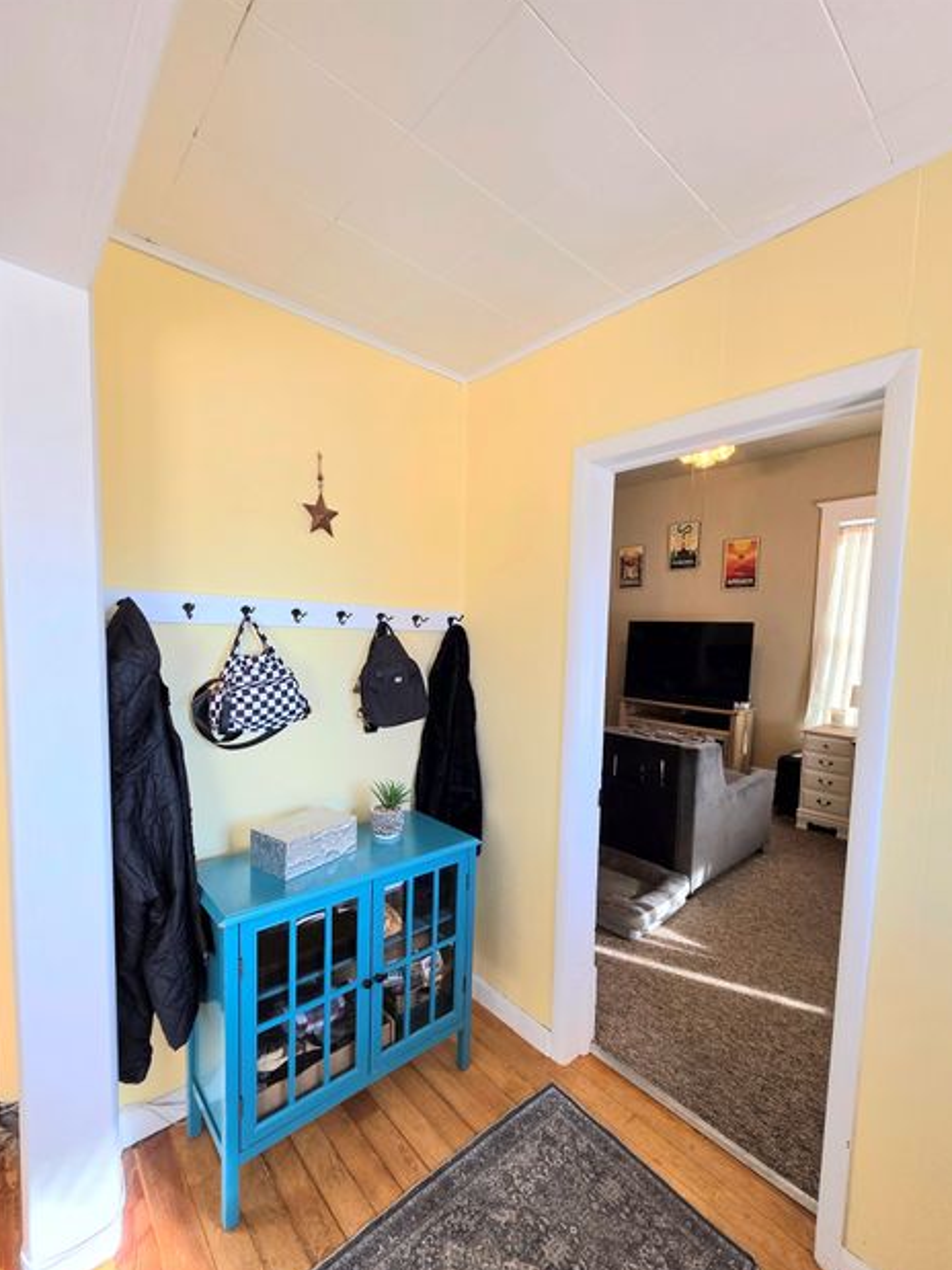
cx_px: 476
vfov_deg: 102.0
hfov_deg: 85.7
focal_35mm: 14
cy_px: 672
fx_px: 514
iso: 64
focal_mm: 2.2
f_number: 1.9
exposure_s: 1/120
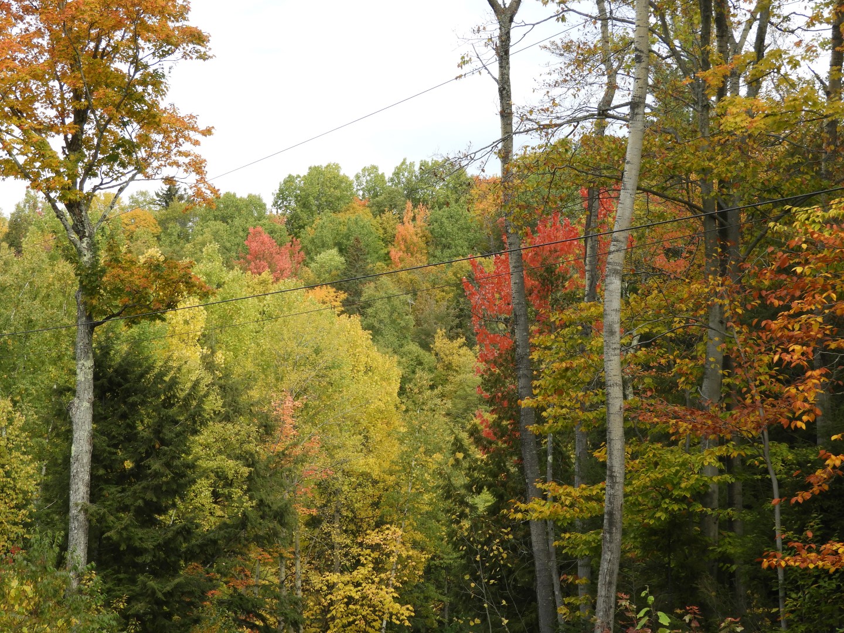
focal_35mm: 115
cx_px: 422
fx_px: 2804
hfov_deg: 17.1
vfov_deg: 12.9
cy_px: 316
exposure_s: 1/200
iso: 100
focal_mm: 20.6
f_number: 5
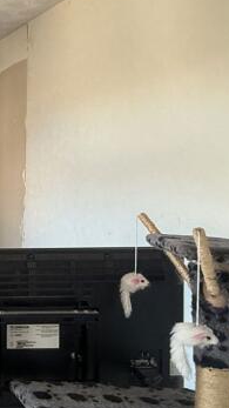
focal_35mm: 45
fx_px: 486
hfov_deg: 20.1
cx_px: -170
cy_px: 152
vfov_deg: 45.1
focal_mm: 2.22
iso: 320
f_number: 2.2
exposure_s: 1/75
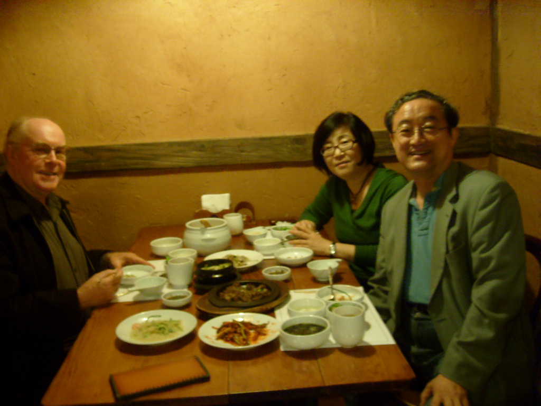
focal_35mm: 35
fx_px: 547
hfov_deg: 52.6
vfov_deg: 40.7
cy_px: 203
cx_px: 270
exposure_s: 1/4
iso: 200
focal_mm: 5.8
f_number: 2.8
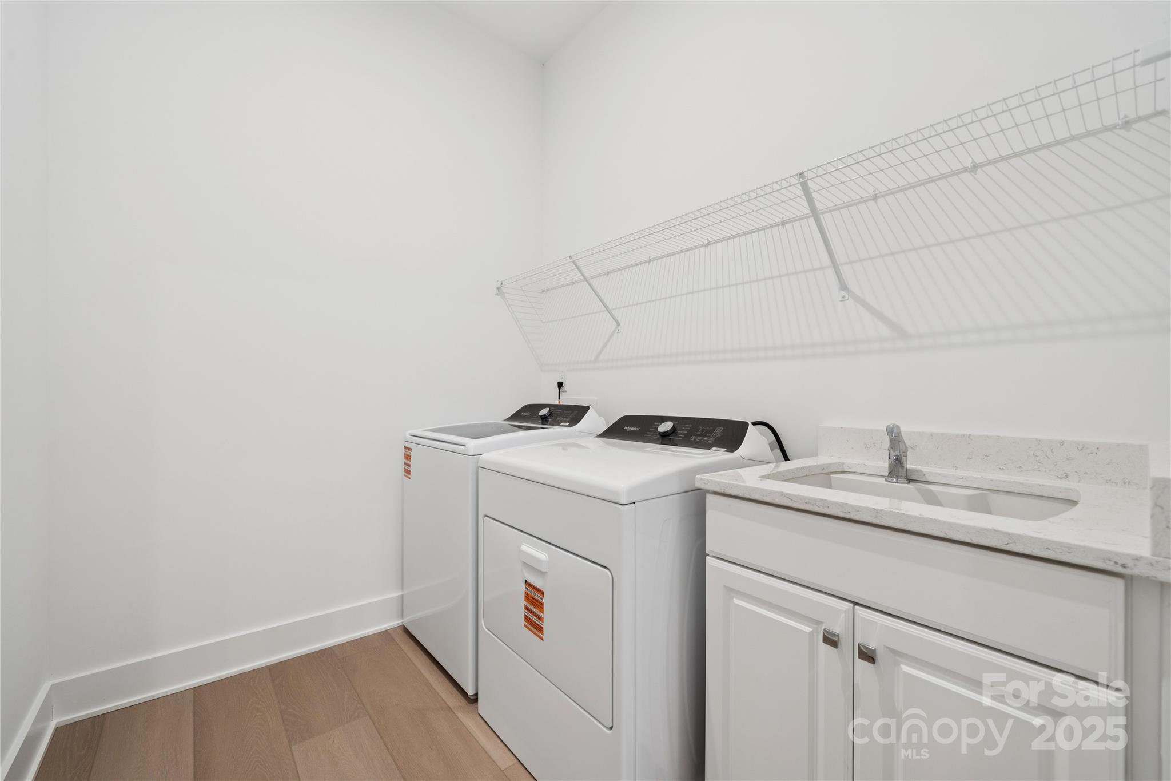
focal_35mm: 14
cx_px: 586
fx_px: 455
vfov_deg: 81.2
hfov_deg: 104.3
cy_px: 390
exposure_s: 1/10
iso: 160
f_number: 7.1
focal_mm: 14
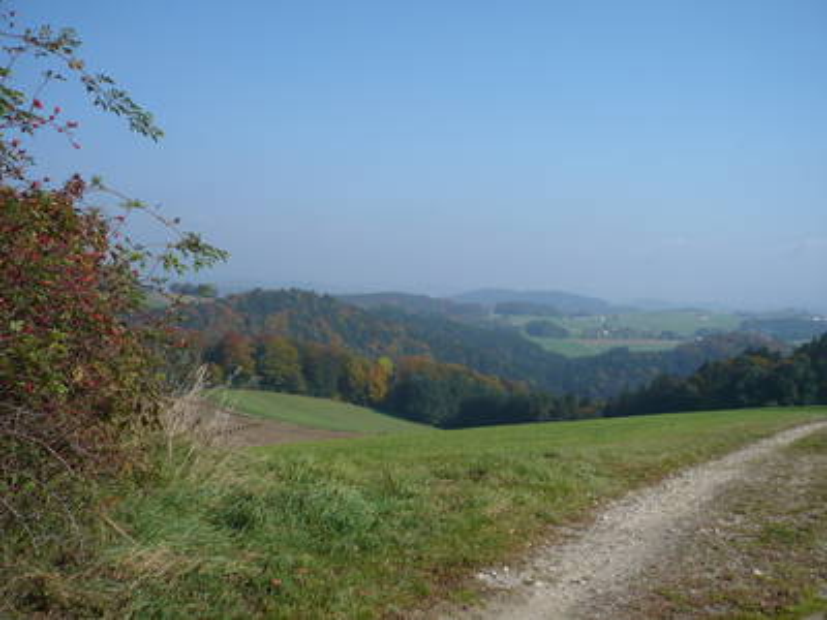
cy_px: 310
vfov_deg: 40.7
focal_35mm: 35
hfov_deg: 52.6
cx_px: 414
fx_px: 836
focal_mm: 5.8
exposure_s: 1/250
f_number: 8
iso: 100
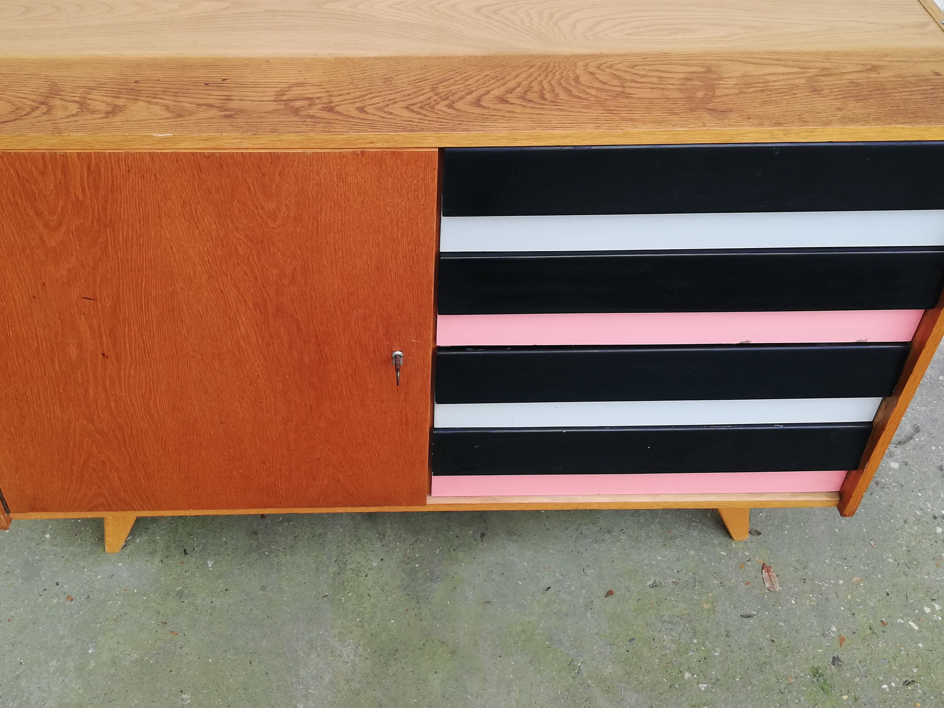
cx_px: 402
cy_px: 303
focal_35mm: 38
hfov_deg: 48.8
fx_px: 1036
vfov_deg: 37.6
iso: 64
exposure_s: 1/50
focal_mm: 3.81
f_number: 2.2
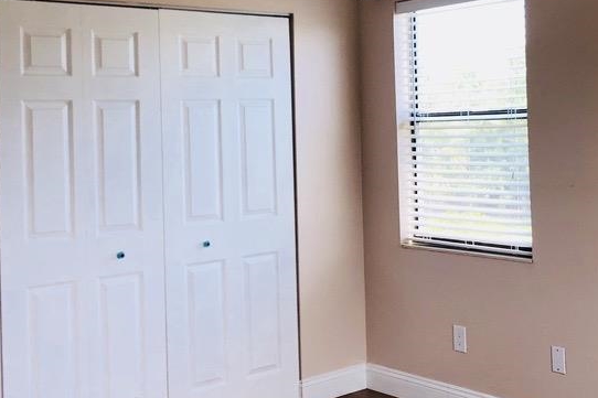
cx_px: 382
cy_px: 125
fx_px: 913
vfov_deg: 24.5
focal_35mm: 55
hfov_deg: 36.0
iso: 20
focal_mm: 3.99
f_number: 1.8
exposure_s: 1/120
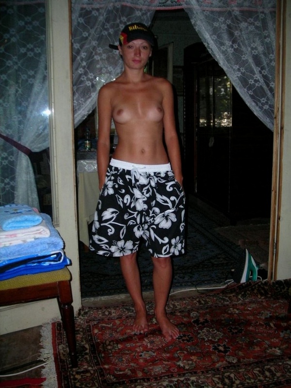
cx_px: 146
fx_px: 426
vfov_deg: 49.0
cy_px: 194
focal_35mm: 38
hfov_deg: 37.7
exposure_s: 1/60.1
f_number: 3.2
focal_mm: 6.3
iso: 94
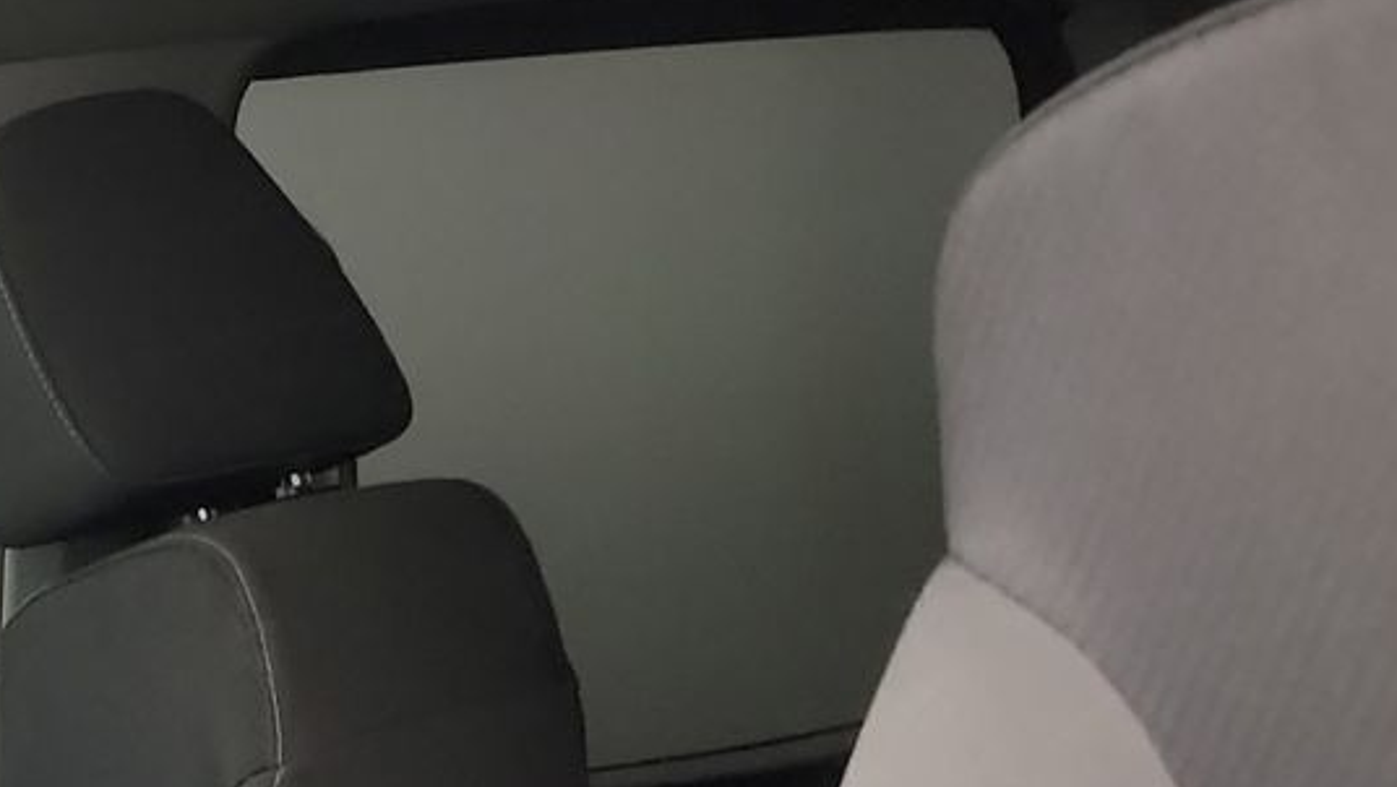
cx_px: -412
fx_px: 2890
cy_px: 211
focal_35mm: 78
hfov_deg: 23.9
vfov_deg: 15.4
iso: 2465
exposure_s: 1/14
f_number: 1.8
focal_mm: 6.7
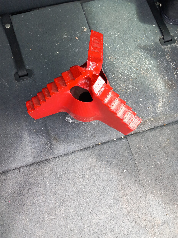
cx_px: 89
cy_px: 119
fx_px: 185
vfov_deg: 65.3
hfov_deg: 51.4
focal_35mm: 27
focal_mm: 4
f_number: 1.8
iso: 64
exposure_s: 1/60
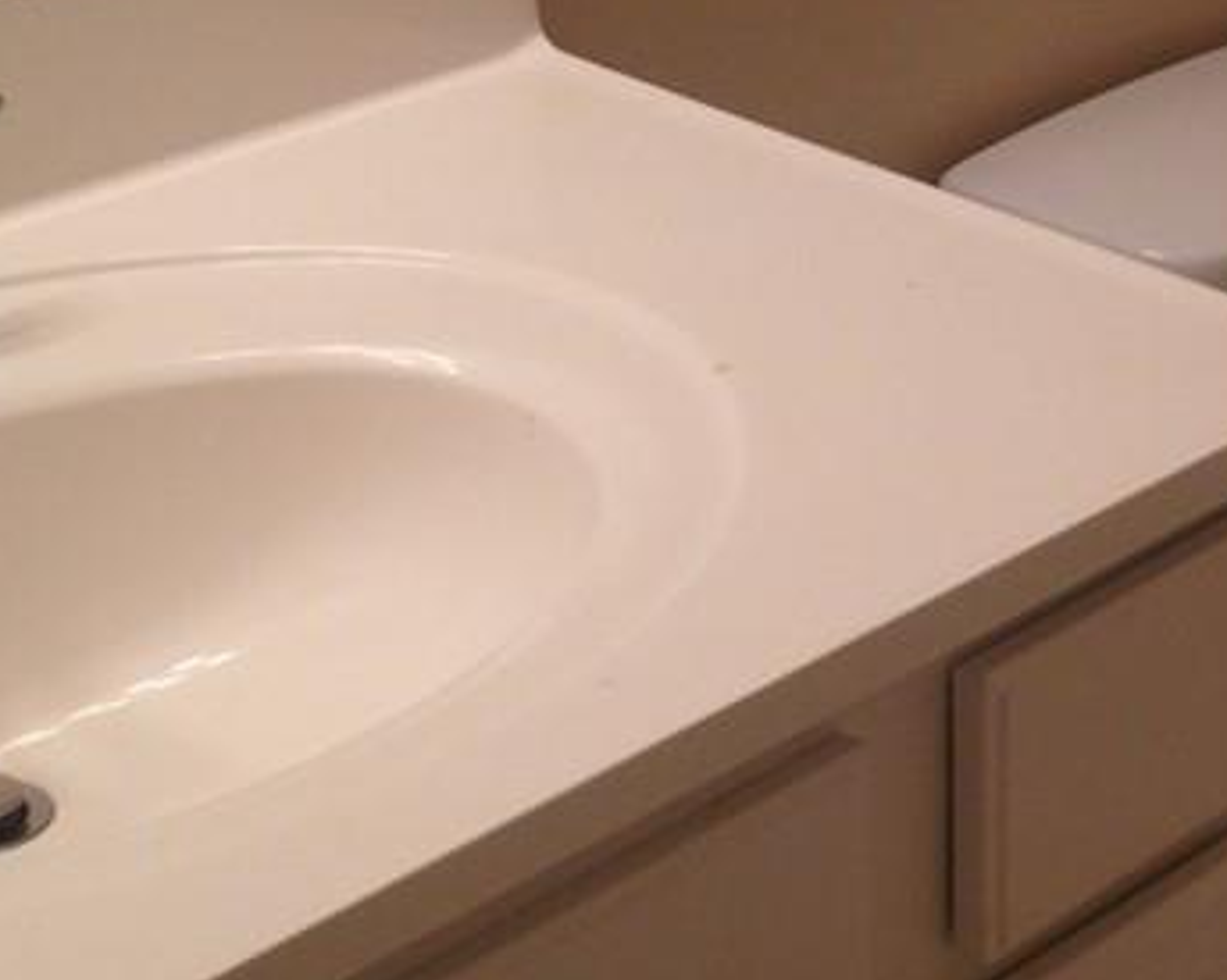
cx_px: 935
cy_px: 360
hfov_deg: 19.8
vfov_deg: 16.0
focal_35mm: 96
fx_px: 3485
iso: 50
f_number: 2.4
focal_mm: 4.12
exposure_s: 1/40
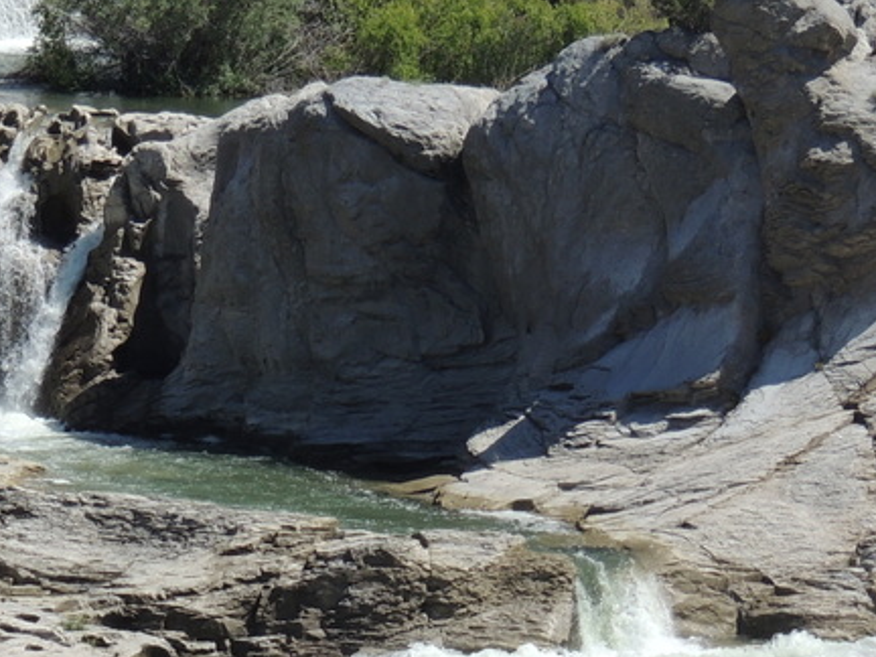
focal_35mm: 459
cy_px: 600
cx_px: 162
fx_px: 11616
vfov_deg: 3.2
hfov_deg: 4.3
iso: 100
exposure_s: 1/800
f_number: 4.4
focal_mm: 27.6
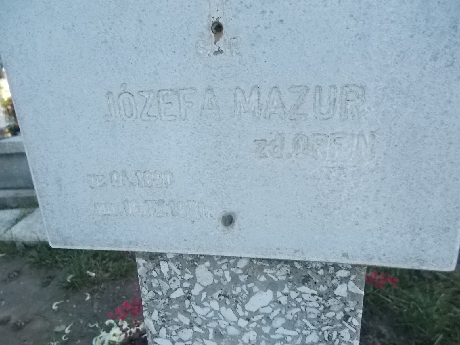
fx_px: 346
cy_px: 172
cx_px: 230
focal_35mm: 26
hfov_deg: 67.3
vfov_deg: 53.1
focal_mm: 4.6
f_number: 8
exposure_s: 1/100
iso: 400
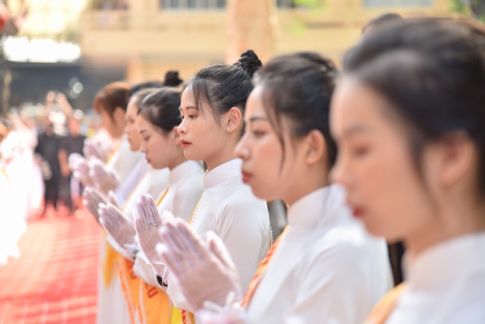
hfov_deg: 17.1
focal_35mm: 120
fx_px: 1617
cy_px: 162
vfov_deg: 11.4
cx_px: 242
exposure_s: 1/80
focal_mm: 120
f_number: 4
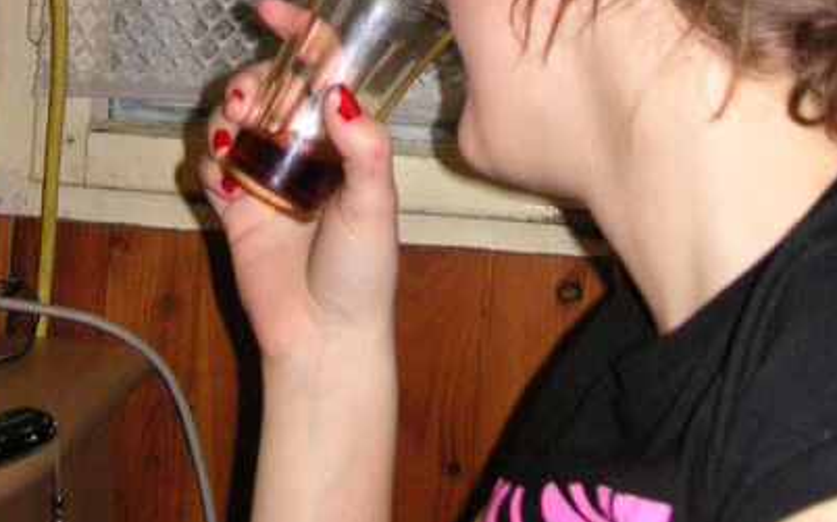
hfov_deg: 26.4
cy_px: -110
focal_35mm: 78
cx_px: 533
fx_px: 1779
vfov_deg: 16.0
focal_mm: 6.1
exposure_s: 1/45
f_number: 2.8
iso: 160
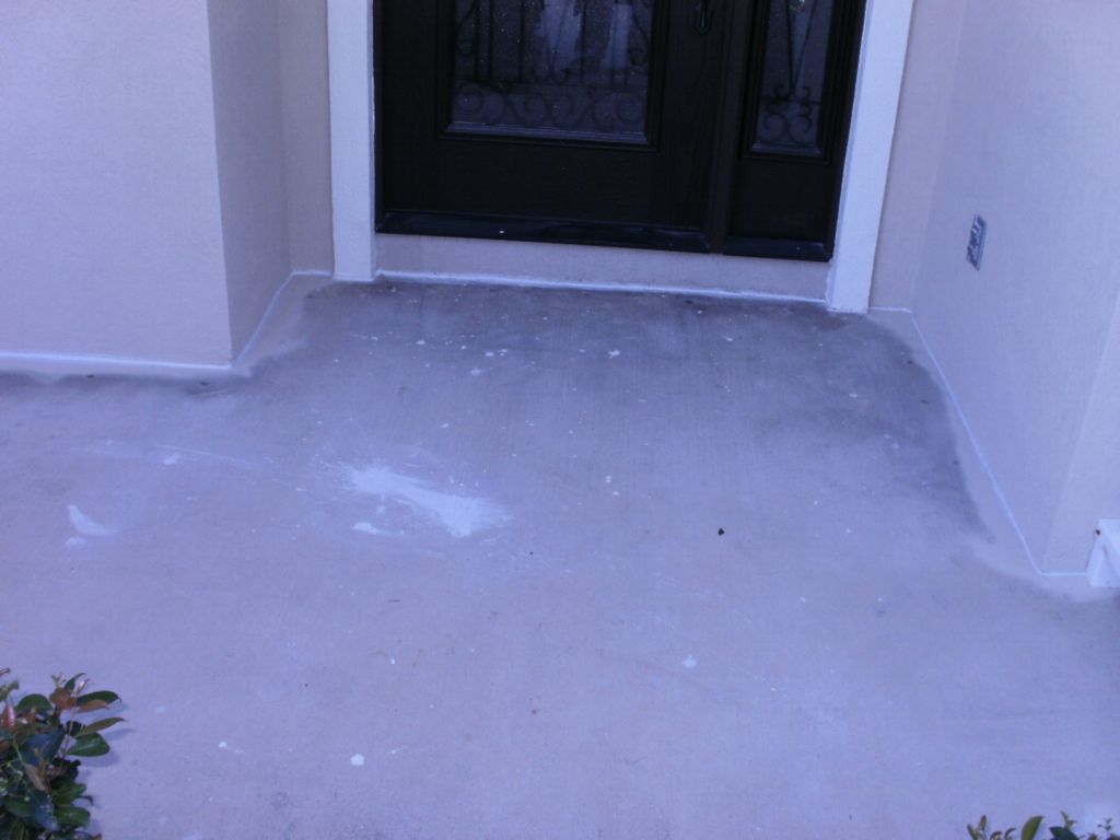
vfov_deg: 39.7
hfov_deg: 51.4
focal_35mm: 36
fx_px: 1165
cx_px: 560
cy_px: 420
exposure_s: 1/80
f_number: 5.6
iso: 100
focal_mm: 6.3
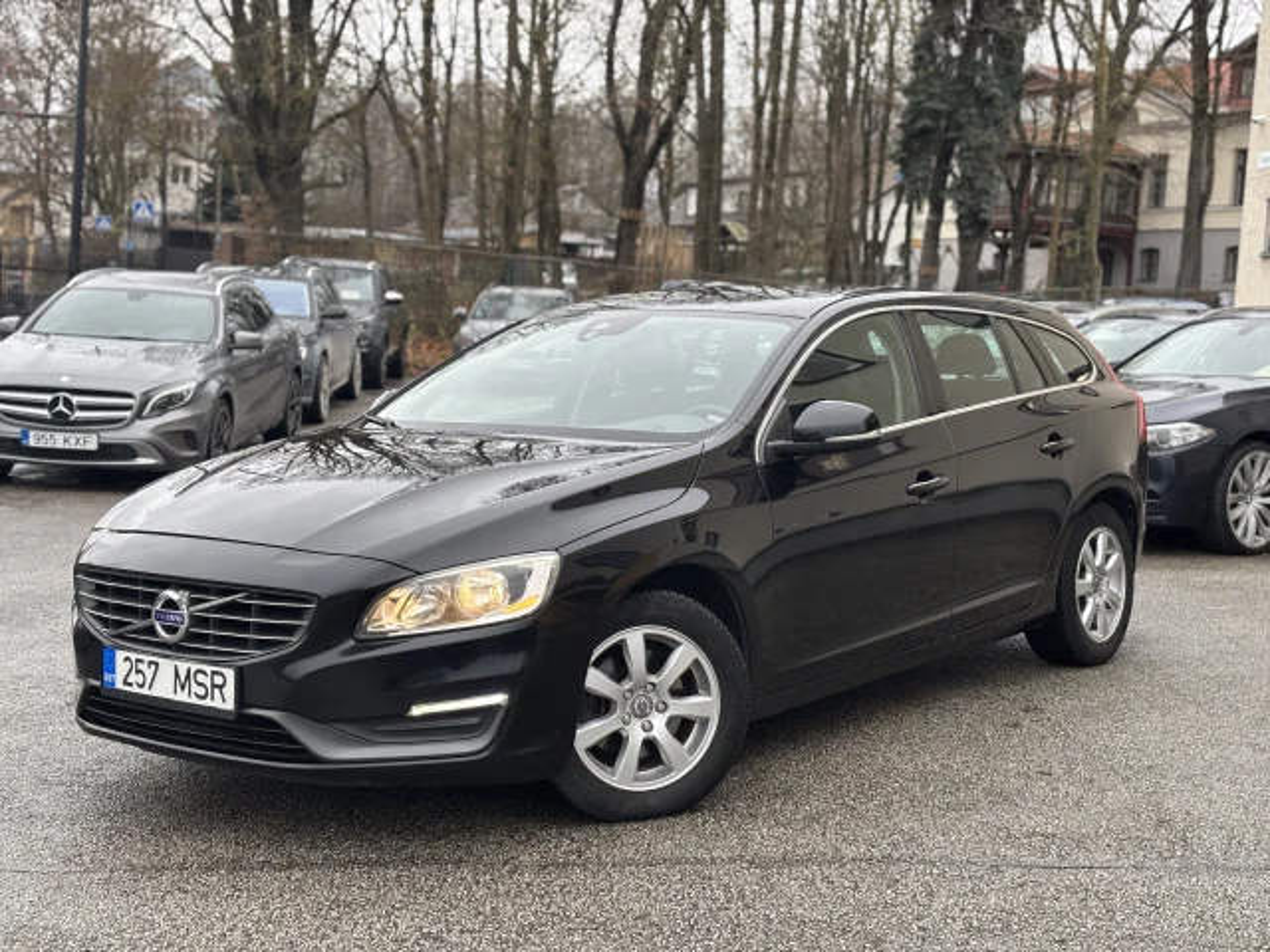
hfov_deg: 36.8
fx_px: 1908
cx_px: 635
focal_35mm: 52
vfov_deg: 28.0
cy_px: 476
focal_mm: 5.96
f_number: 1.6
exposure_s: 1/121
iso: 32
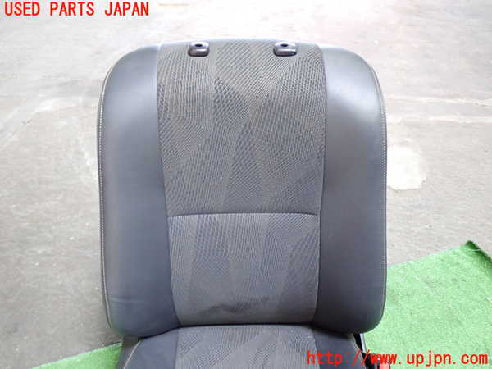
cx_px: 246
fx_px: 426
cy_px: 184
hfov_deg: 60.0
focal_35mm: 30
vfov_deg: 46.8
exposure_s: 1/30
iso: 500
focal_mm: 5.4
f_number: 2.3
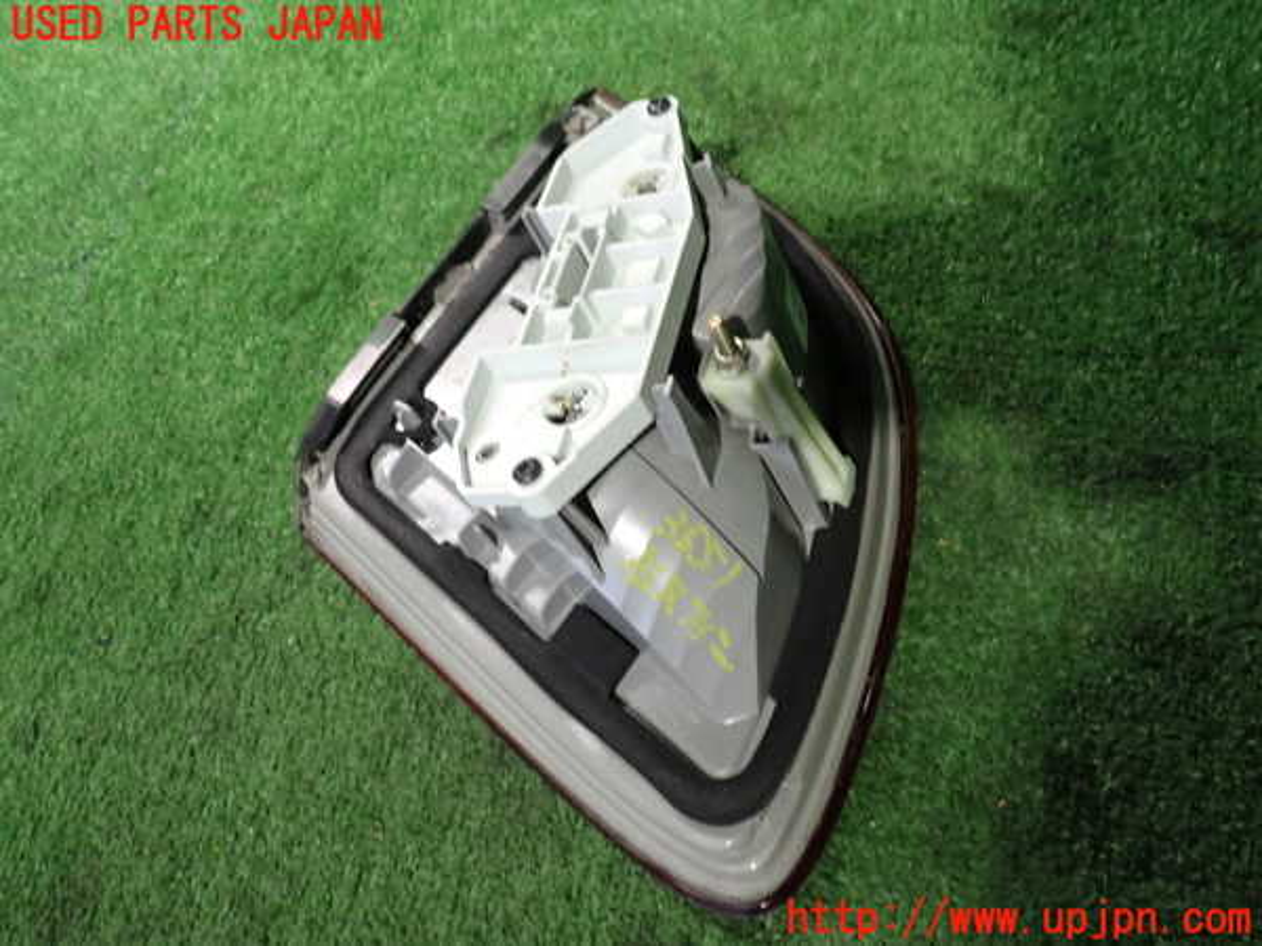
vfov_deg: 46.8
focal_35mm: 30
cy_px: 473
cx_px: 631
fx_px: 1094
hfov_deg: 60.0
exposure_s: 1/30
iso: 400
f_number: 2.3
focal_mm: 5.4
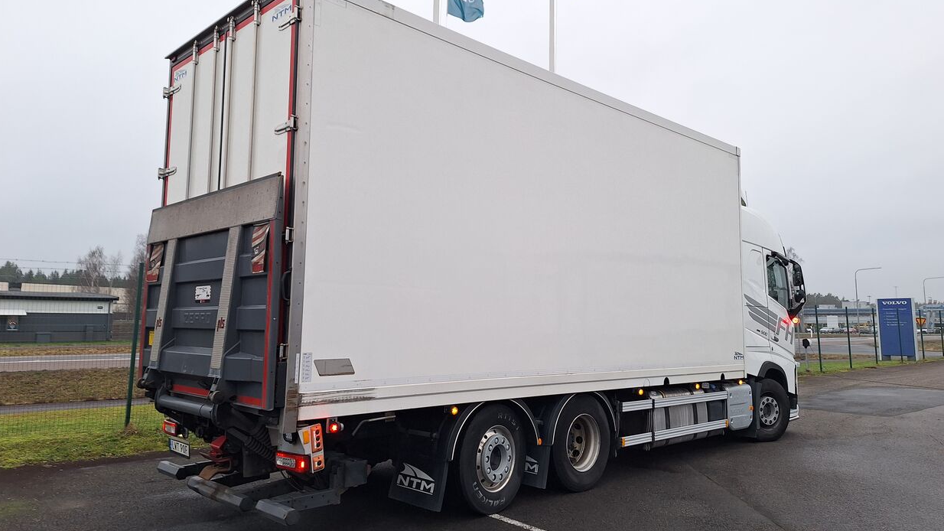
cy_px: 249
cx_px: 461
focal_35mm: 26
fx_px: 651
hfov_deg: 71.9
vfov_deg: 44.4
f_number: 1.8
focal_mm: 5.54
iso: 50
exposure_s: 1/100
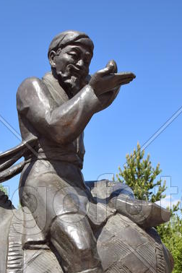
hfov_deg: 29.2
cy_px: 204
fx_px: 349
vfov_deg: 41.5
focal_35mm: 46
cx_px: 86
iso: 100
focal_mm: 20
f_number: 10
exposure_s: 1/160
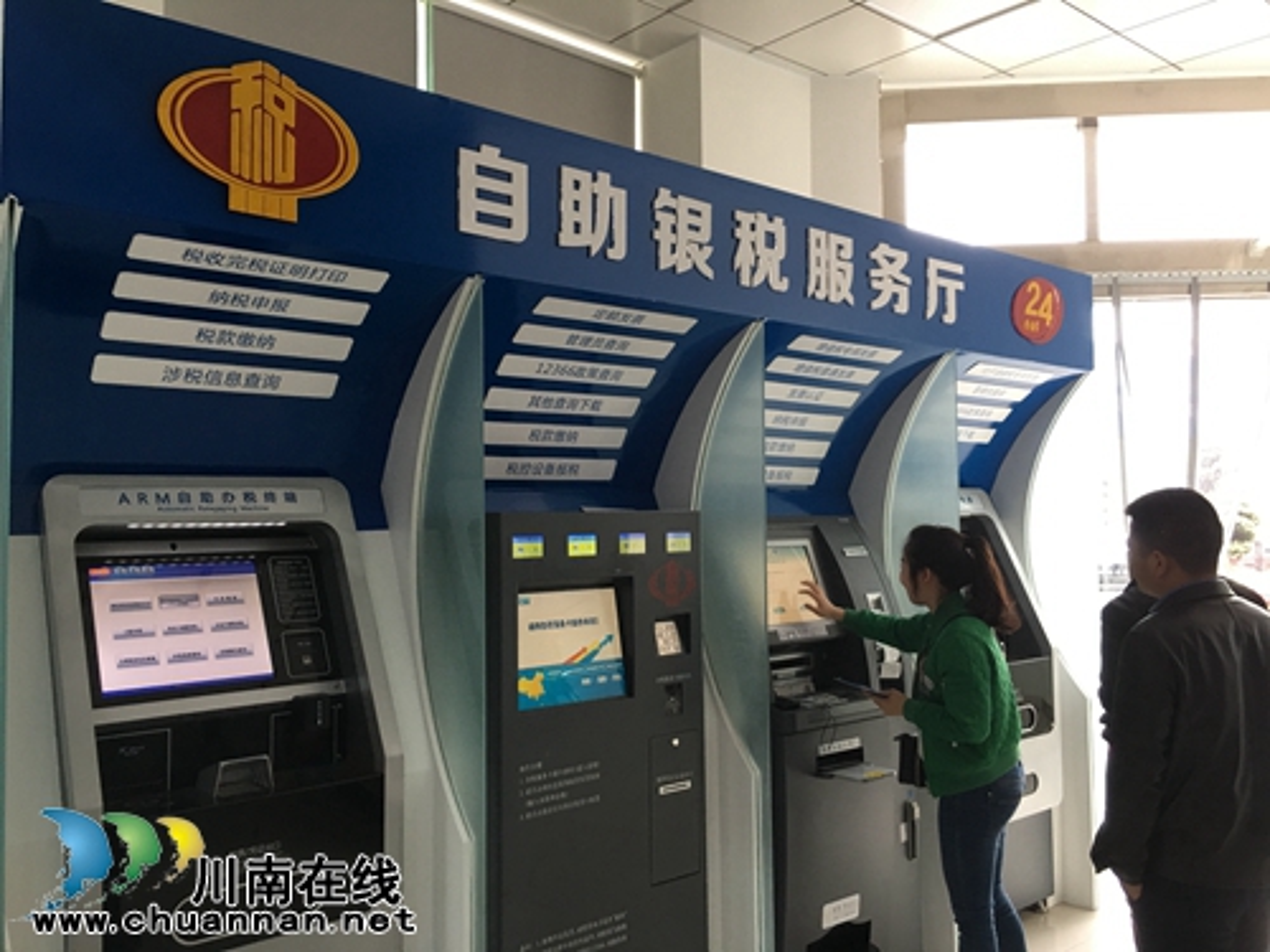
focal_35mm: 29
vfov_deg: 48.2
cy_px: 476
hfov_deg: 61.7
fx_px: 1064
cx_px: 635
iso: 40
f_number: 2.2
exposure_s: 1/33
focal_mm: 4.15
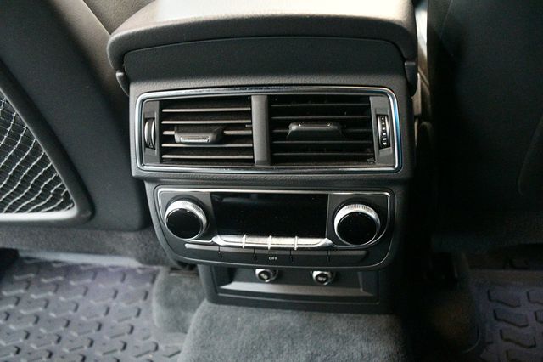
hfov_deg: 57.2
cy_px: 181
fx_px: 497
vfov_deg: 39.9
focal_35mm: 33
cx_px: 272
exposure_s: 1/40
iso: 12800
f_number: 3.5
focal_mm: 22
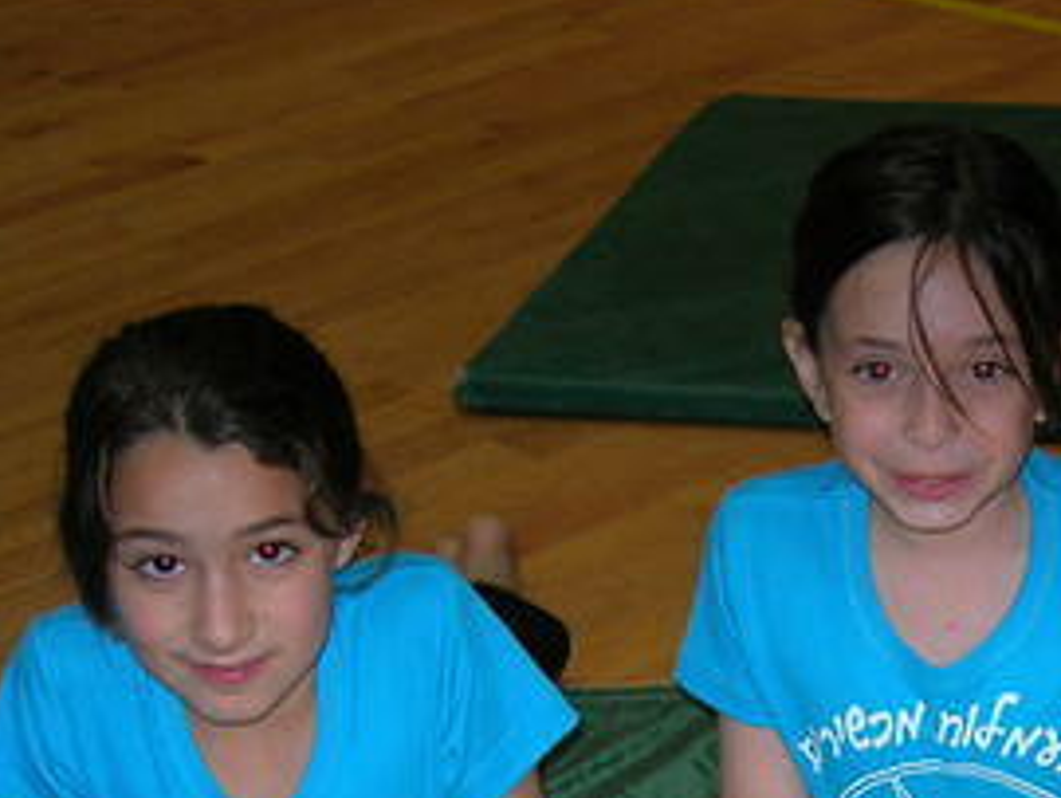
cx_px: 1002
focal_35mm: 90
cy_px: 920
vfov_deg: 15.9
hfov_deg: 21.2
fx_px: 2761
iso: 64
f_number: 2.8
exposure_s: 1/60.1
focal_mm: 7.8
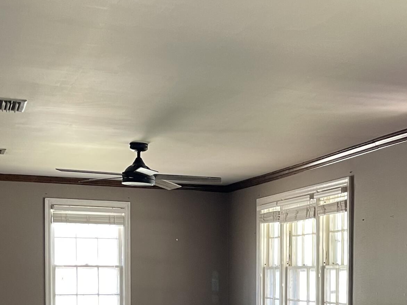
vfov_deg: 22.2
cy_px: 294
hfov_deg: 30.0
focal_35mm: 64
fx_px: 752
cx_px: 282
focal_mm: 5.1
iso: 250
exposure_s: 1/60
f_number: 1.6
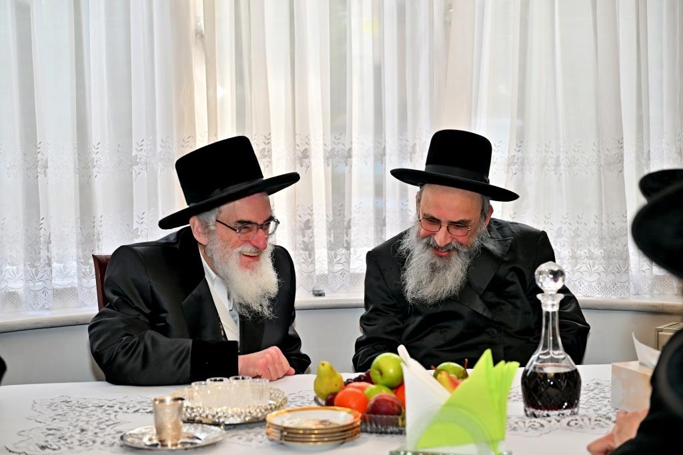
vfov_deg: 20.0
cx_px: 342
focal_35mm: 68
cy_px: 228
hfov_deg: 29.7
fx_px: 1290
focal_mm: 68
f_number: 4
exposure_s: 1/200
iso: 400
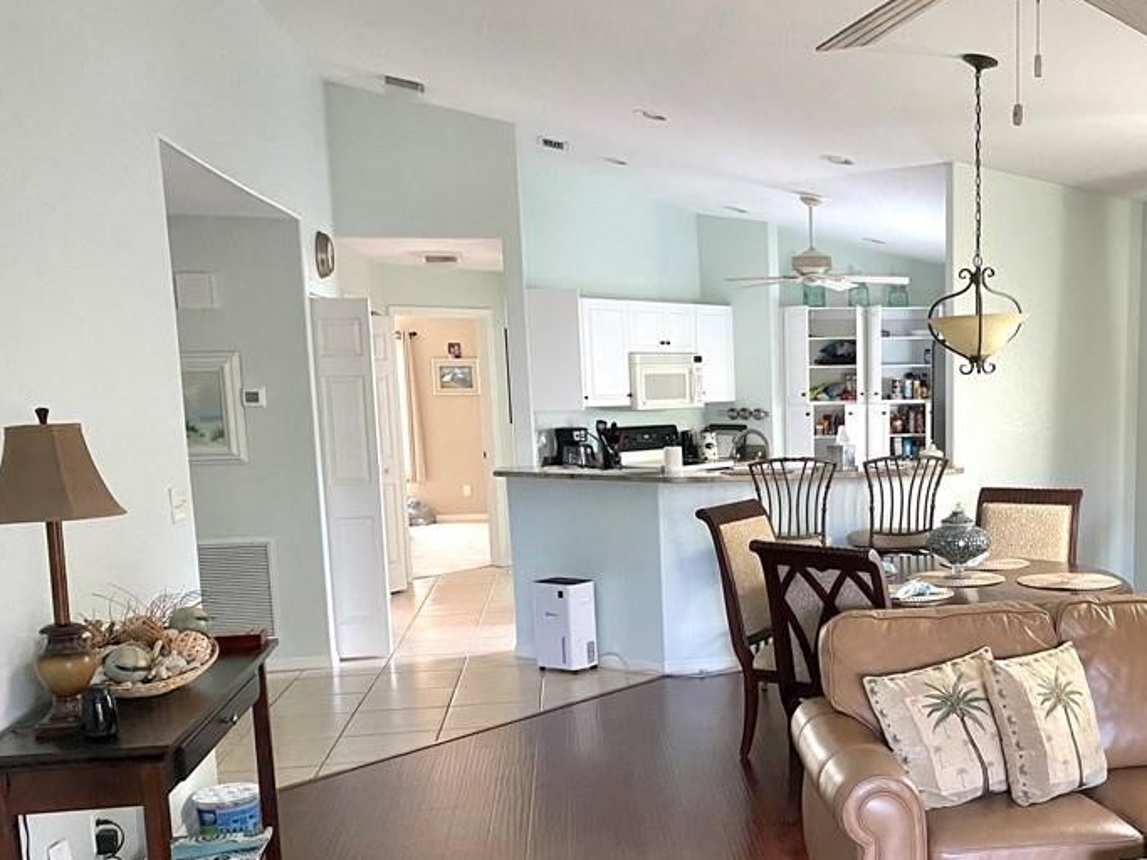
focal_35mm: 39
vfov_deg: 36.6
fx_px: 1292
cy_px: 544
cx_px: 818
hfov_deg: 46.6
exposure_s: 1/60
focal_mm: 4.25
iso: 400
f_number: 1.8
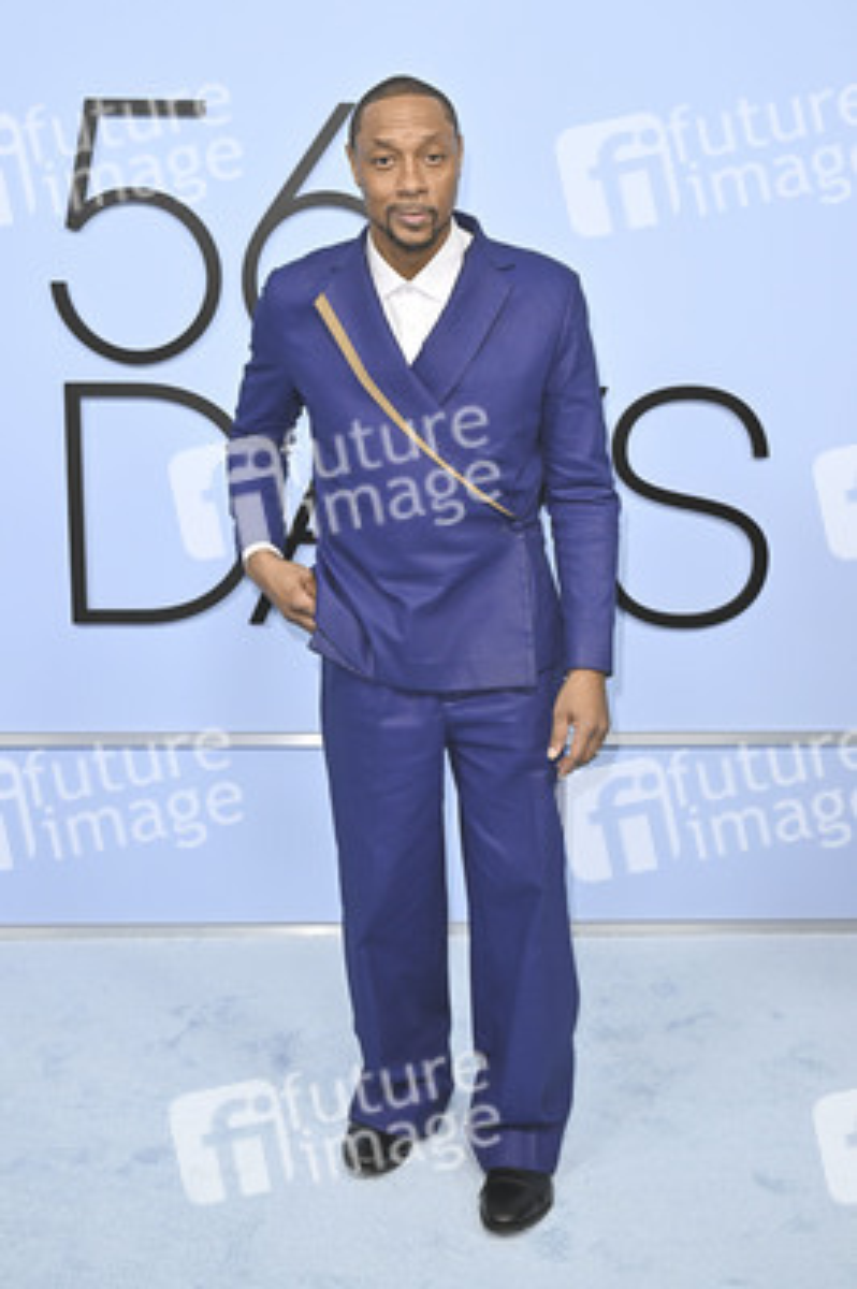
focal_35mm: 37
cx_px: 428
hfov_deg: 35.9
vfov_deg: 51.9
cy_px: 644
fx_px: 1323
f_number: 5.6
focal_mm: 37
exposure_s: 1/320
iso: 1600
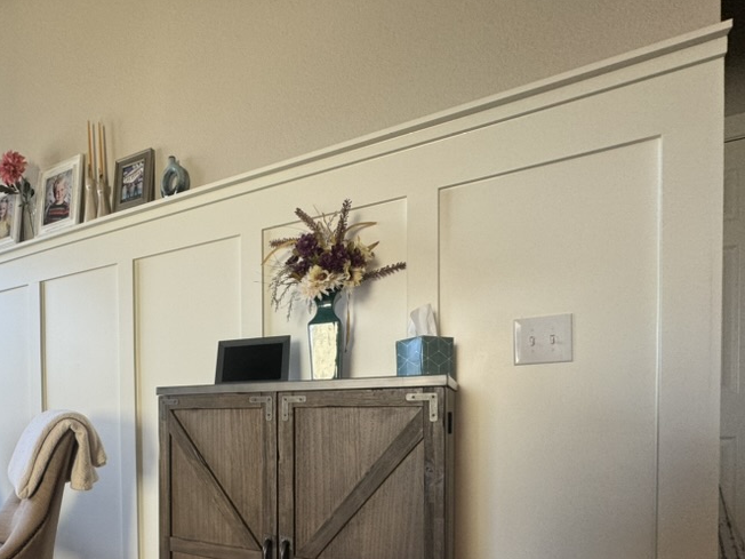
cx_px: 197
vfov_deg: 57.8
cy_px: 423
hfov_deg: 71.7
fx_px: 473
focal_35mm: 22
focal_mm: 2.22
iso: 125
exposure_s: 1/120
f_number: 2.2
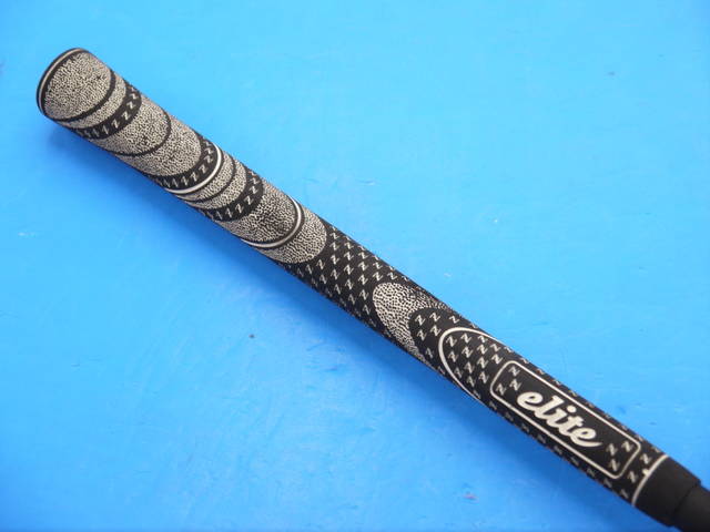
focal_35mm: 84
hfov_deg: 23.3
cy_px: 266
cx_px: 355
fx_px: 1723
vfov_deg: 17.6
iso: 640
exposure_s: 1/80
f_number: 5.6
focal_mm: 42
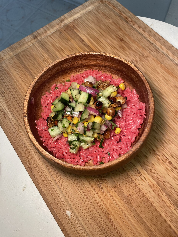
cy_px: 118
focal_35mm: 26
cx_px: 89
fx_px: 178
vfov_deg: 67.3
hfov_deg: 53.1
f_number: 1.6
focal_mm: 4.2
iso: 125
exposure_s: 1/121
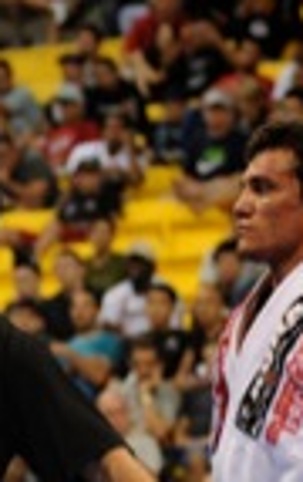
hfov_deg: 4.0
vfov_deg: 6.5
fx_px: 4259
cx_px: -286
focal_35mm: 324
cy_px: 404
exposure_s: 1/400
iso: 1600
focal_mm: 95
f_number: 2.8
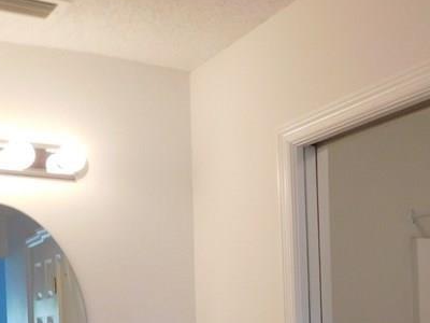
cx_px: 396
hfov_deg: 28.9
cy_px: 368
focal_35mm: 64
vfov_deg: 21.6
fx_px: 795
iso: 200
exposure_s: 1/30
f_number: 3.4
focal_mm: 4.5
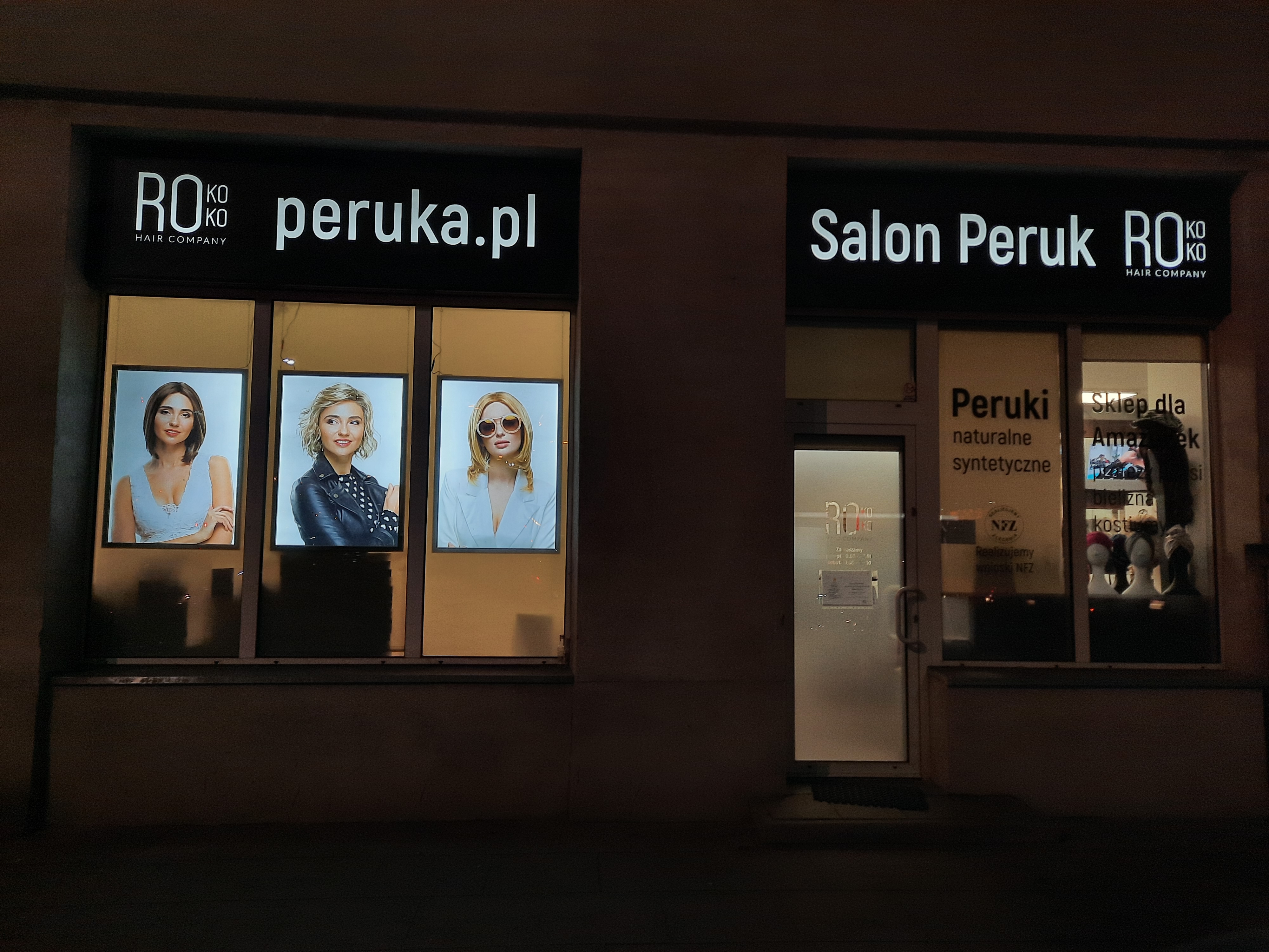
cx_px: 634
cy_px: 476
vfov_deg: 54.9
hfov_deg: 69.4
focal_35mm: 25
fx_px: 916
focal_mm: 4.6
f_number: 2
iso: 40
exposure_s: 1/50
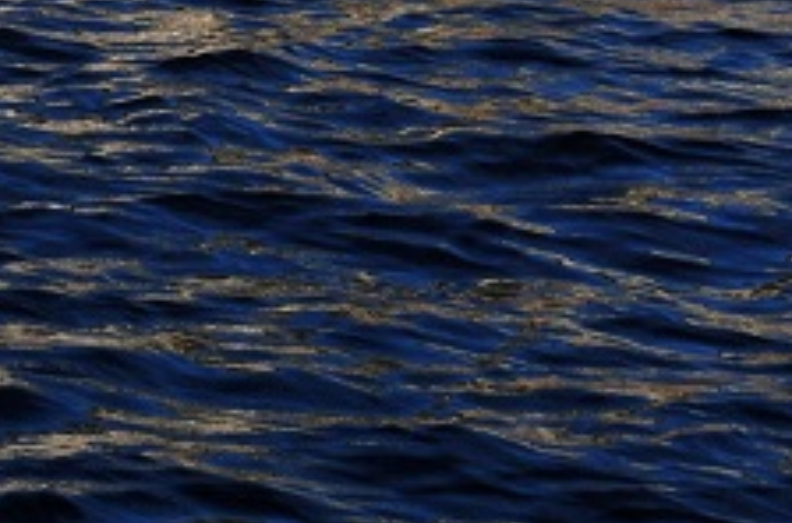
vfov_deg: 4.0
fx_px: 7349
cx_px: -603
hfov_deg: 6.1
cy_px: -475
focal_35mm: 335
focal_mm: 50
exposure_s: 1/1600
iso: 250
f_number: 6.3
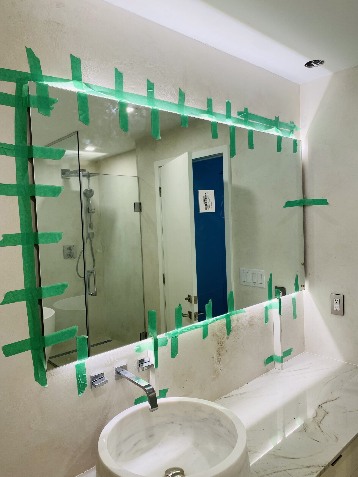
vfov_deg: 67.3
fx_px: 359
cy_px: 238
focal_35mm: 26
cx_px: 179
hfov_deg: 53.1
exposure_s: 1/120
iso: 64
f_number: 1.8
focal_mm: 4.25
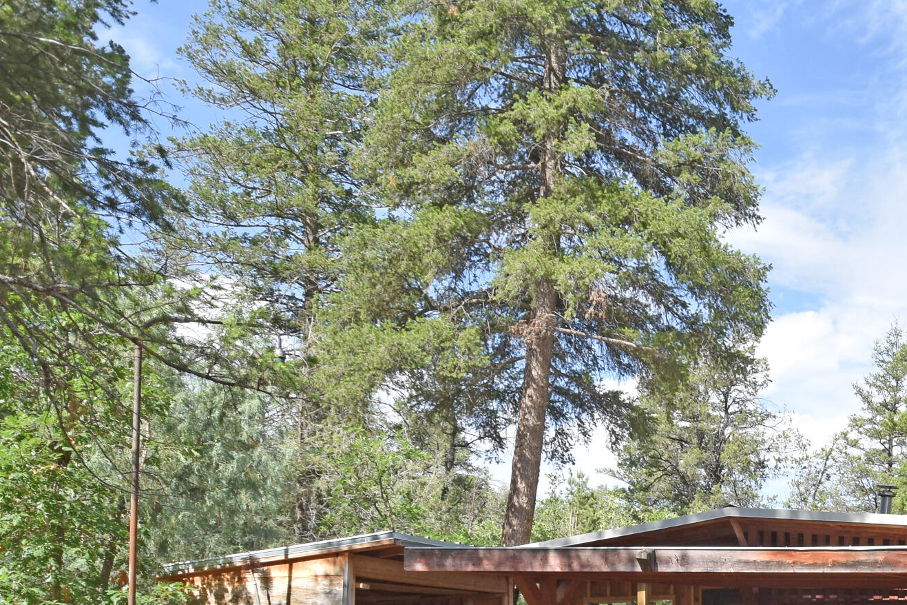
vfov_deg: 29.6
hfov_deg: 42.5
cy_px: 653
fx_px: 1033
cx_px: 853
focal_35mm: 41
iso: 220
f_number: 8
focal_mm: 12
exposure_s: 1/250
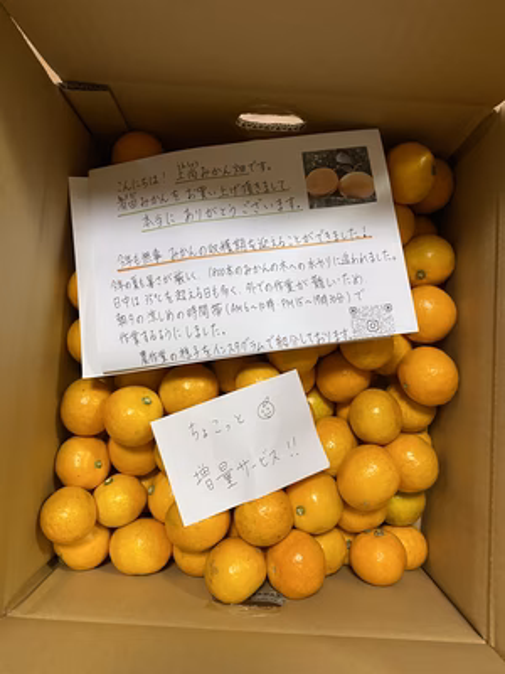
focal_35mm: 26
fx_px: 506
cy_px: 337
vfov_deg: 67.3
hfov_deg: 53.1
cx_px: 252
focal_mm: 4.25
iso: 320
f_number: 1.8
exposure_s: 1/60
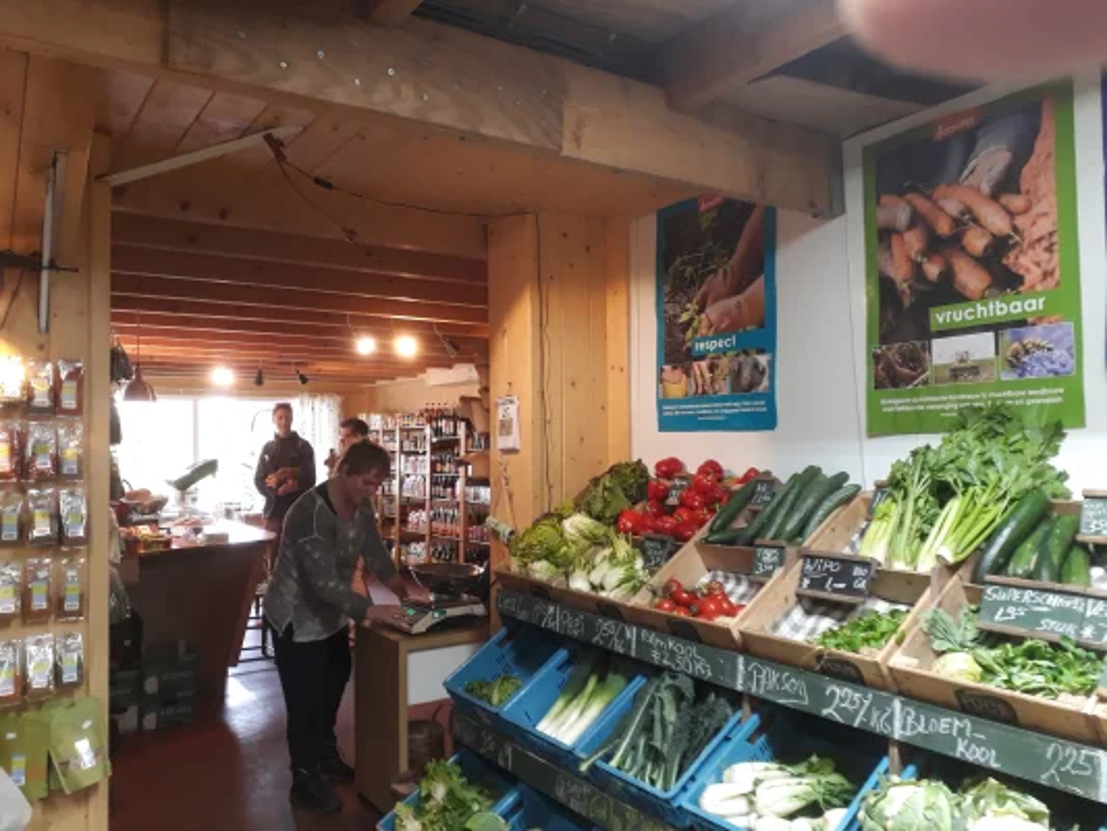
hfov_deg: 65.3
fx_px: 864
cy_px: 416
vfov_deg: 51.4
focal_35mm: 27
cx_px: 554
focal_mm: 3.6
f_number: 1.9
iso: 160
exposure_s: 1/17
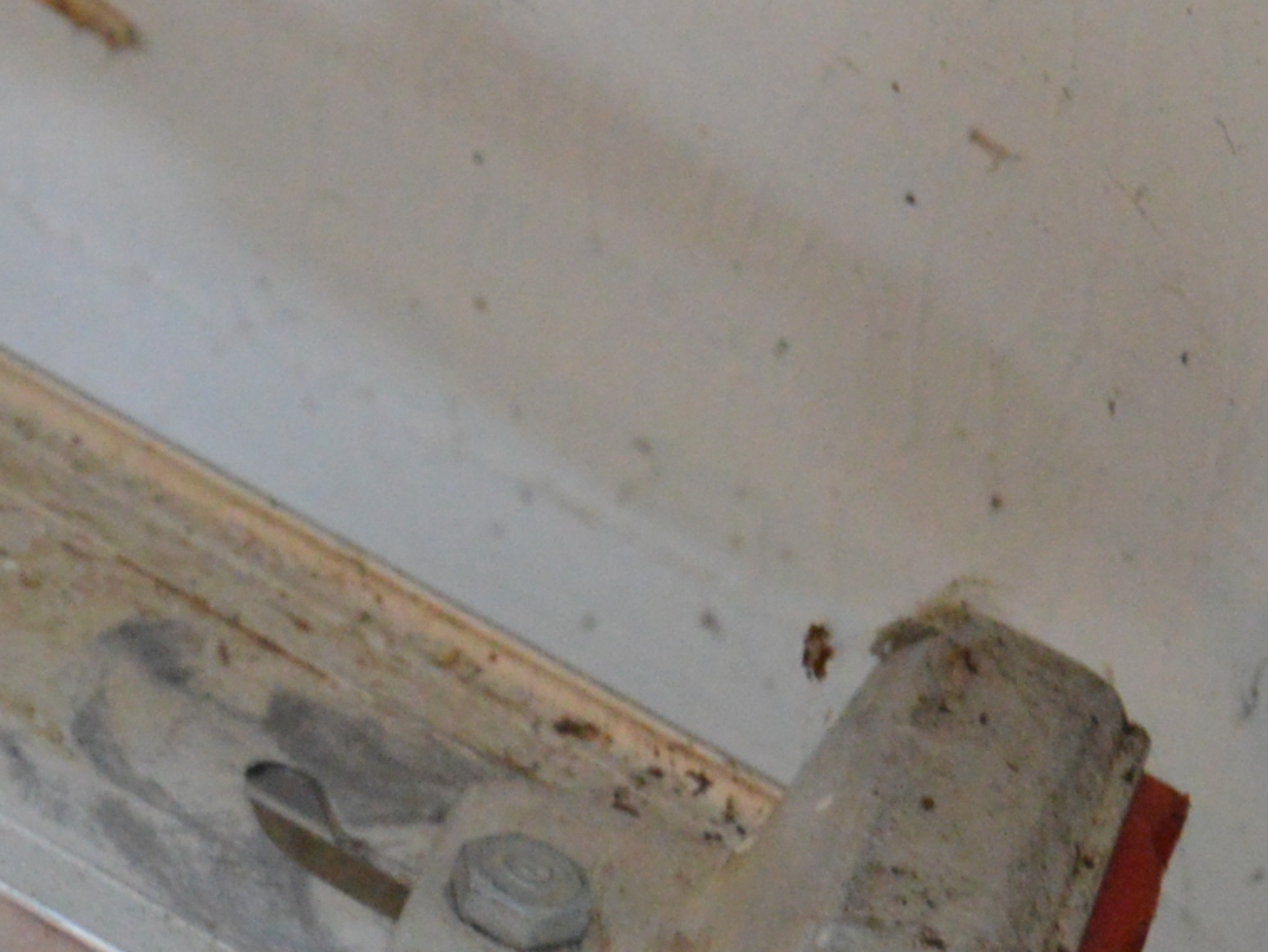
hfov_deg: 6.3
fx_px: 11537
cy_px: 932
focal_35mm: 315
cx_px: 129
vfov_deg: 4.7
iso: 2000
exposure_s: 1/60
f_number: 5.6
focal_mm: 55
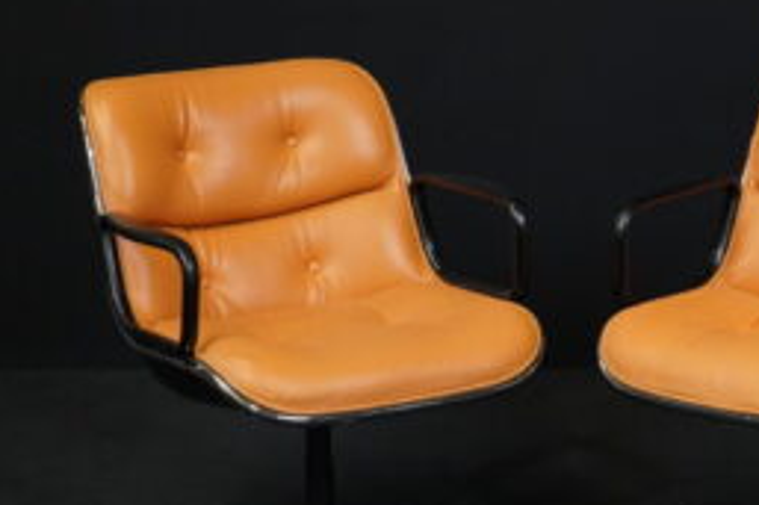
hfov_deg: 16.2
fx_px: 2655
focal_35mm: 126
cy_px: 289
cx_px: 549
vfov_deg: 10.9
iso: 5000
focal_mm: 54
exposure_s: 1/400
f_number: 7.1
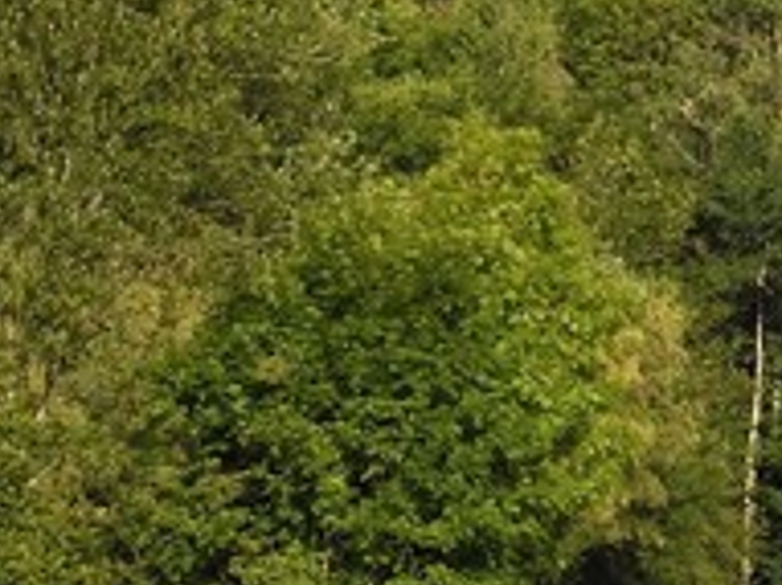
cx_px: 2481
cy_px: -802
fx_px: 11266
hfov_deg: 3.8
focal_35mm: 499
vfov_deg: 2.9
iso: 200
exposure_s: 1/250
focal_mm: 62
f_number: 13
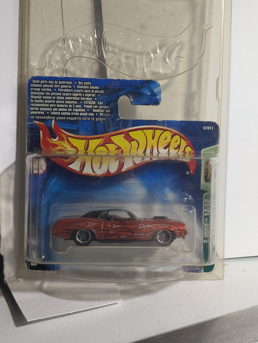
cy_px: 172
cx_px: 129
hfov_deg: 29.7
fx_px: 486
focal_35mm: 49
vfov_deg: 38.9
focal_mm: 6.9
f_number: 1.68
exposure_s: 1/55.3
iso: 167
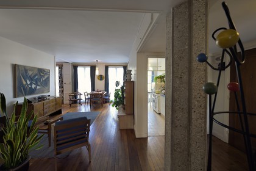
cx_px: 128
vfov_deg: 81.2
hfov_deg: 104.3
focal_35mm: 14
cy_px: 86
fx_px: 100
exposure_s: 1/15
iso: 800
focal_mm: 14
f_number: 7.1
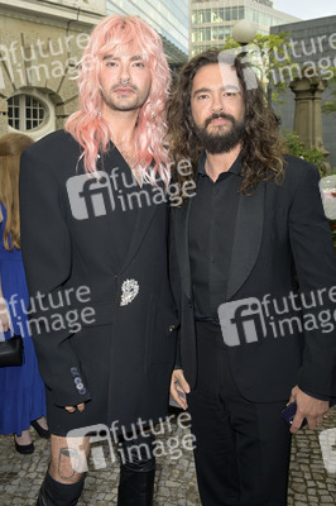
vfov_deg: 58.8
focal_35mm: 32
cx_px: 168
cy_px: 253
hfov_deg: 41.0
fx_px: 449
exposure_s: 1/250
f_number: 7.1
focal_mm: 32
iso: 640
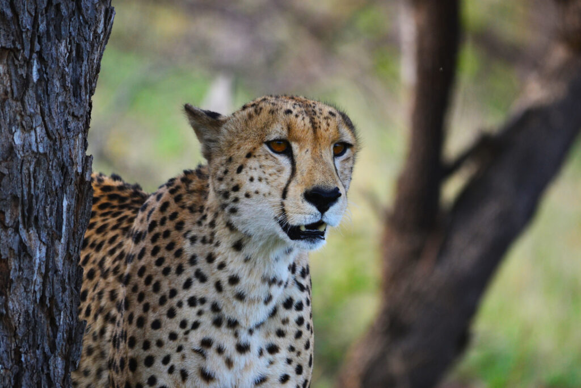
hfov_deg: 2.7
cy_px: 194
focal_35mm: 750
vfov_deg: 1.8
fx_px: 12105
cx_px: 290
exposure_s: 1/320
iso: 400
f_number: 6.3
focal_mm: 500
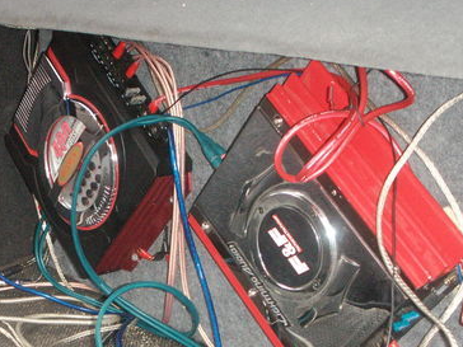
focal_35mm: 65
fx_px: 869
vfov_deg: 22.2
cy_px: 286
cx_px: 158
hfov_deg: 29.6
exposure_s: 1/40
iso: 160
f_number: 3.5
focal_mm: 7.7
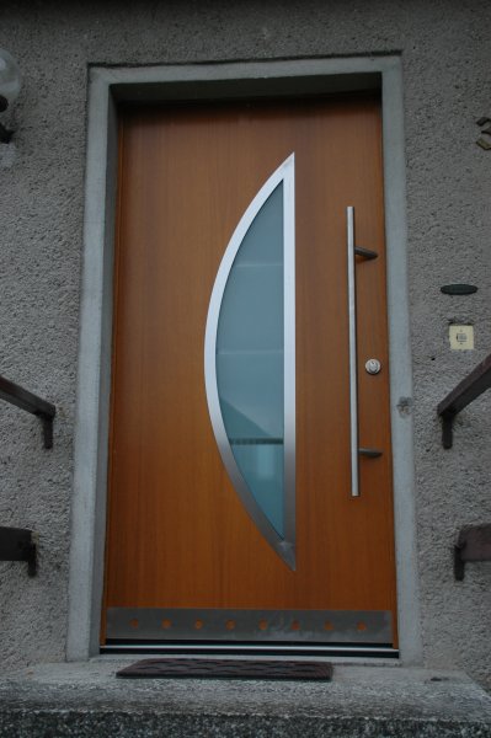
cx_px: 246
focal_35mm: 48
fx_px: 984
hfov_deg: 28.0
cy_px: 369
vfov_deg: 41.1
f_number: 4.2
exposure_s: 1/800
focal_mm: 32
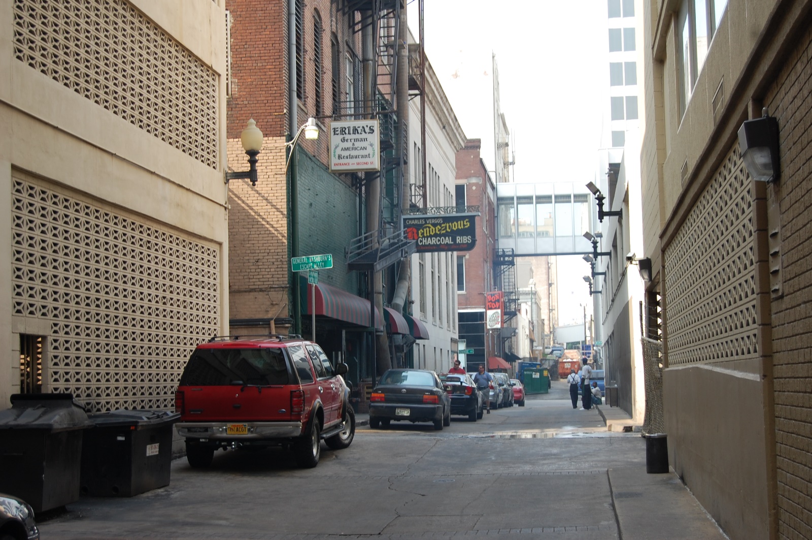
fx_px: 1419
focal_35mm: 63
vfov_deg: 21.5
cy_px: 270
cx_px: 406
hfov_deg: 31.9
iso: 200
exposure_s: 1/160
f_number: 6.3
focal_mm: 42
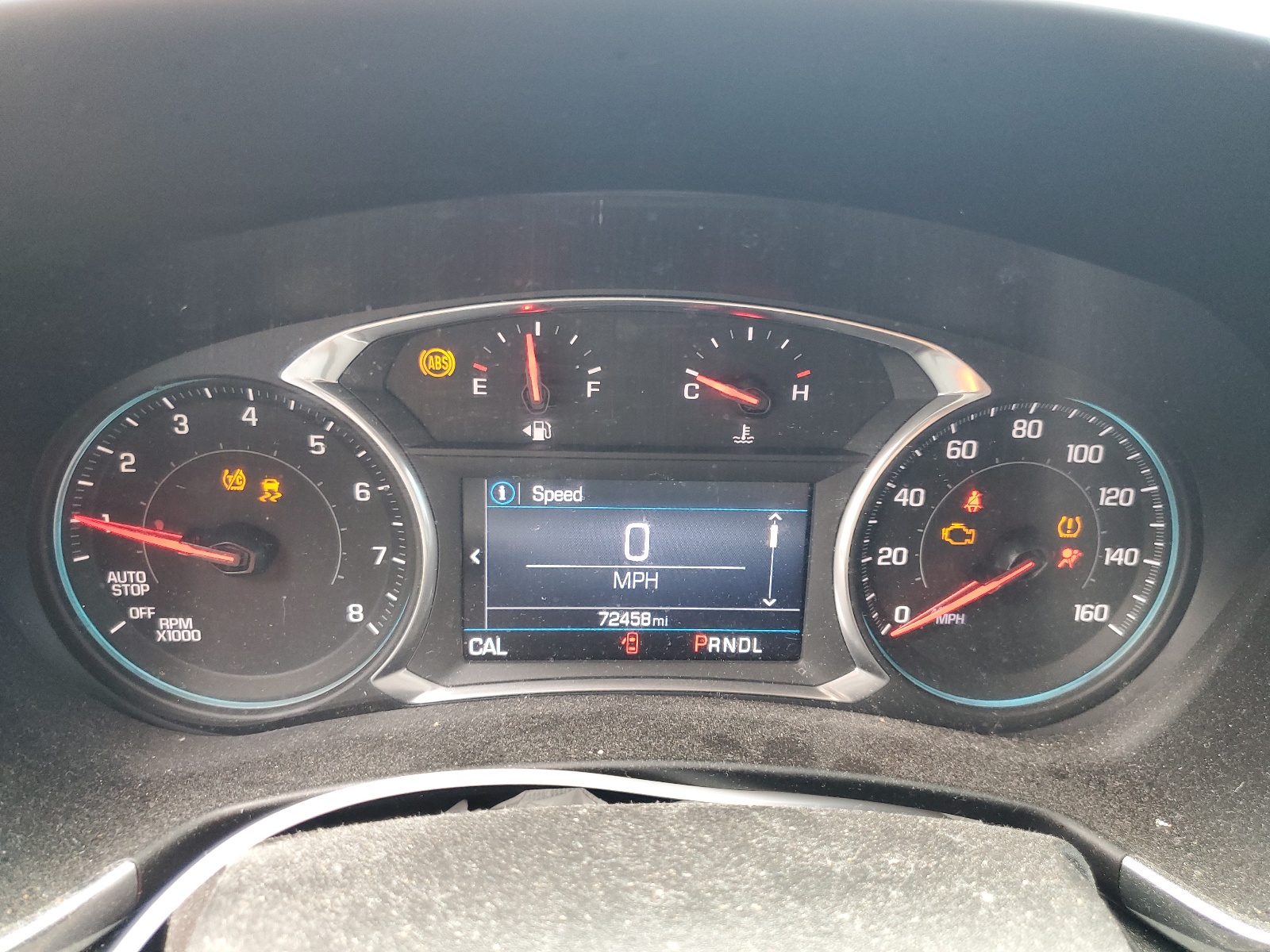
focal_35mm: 26
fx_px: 954
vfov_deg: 53.1
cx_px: 635
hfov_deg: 67.3
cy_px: 476
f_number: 1.5
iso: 131
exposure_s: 1/60.2
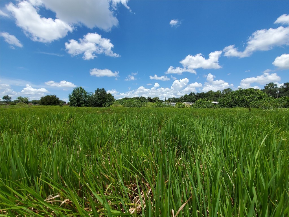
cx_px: 144
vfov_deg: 89.9
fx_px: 109
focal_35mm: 13
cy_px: 108
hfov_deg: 106.2
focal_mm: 1.8
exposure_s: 1/1303
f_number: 2.2
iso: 50
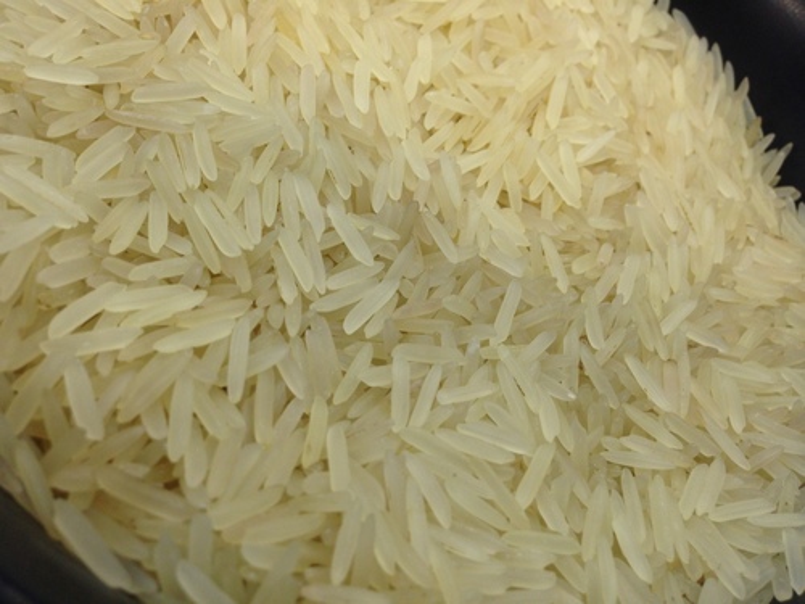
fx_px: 767
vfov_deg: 42.9
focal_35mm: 33
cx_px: 402
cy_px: 302
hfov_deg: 55.4
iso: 64
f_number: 2.4
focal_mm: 4.12
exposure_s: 1/20
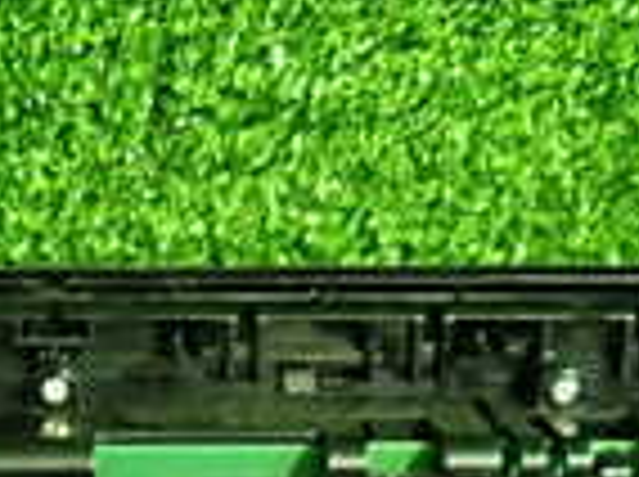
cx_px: 4
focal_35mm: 106
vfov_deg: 13.5
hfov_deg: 18.1
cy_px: 572
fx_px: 1953
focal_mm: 4.5
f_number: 2
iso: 500
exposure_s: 1/30
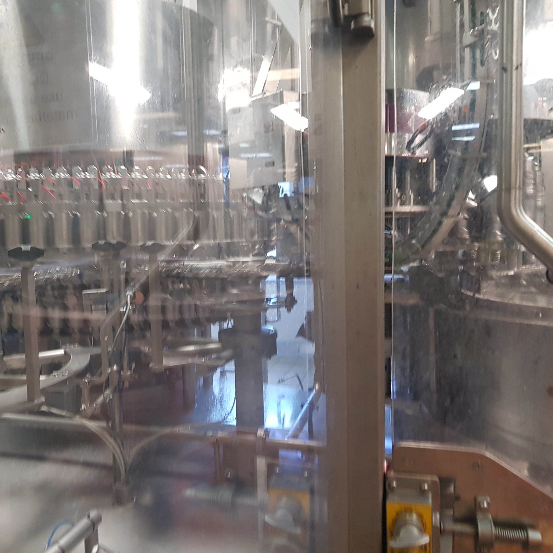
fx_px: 560
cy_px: 278
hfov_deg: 52.1
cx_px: 215
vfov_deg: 52.5
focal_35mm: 31
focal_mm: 4.3
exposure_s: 1/33
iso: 200
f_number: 1.7
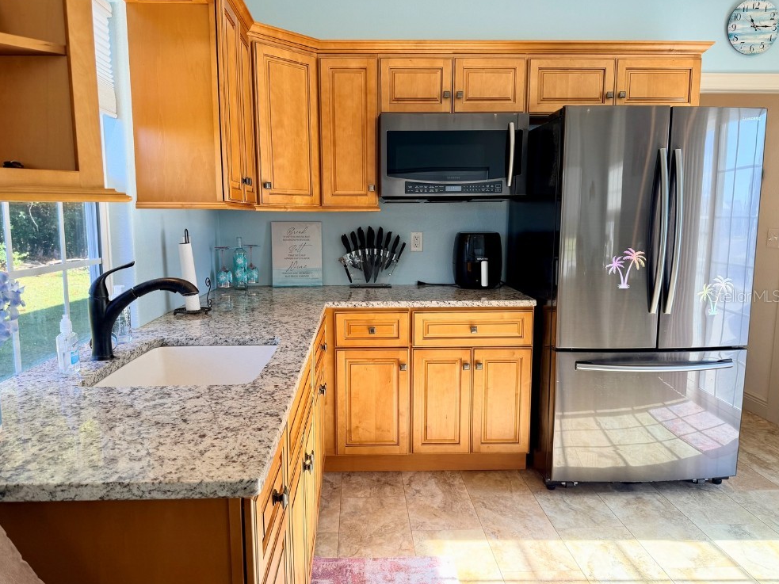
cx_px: 379
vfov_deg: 54.9
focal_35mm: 25
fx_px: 563
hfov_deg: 69.4
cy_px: 296
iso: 64
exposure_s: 1/164
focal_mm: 6.76
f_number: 1.78
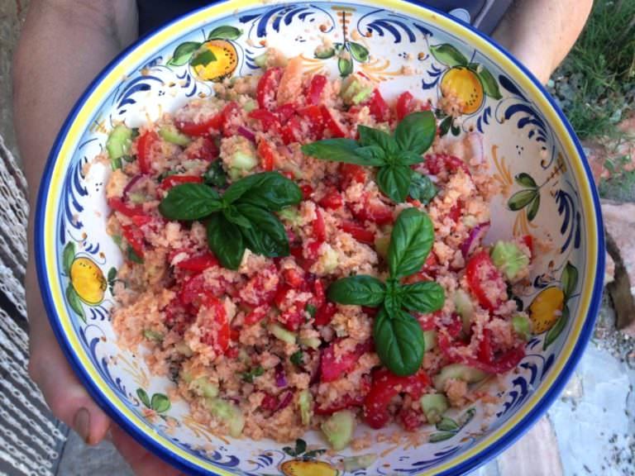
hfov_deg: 55.4
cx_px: 318
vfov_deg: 42.9
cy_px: 238
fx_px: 605
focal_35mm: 33
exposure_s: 1/120
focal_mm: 4.12
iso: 64
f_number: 2.4
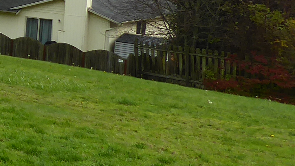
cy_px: -19
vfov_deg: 11.0
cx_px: -290
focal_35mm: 109
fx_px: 852
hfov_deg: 15.7
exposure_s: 1/320
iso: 80
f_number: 3.3
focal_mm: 4.3
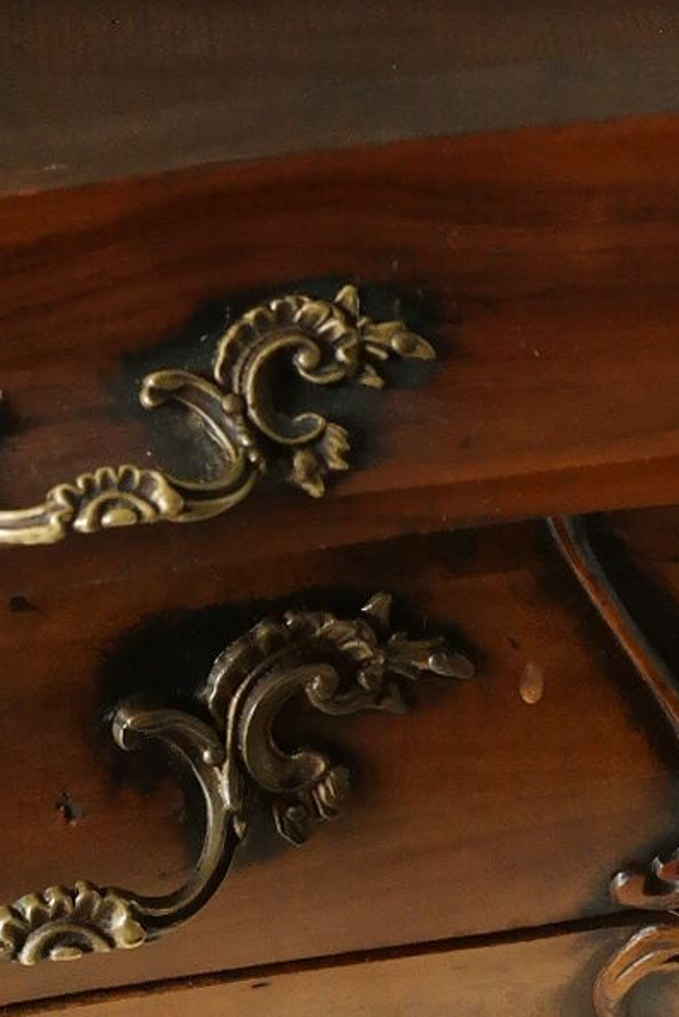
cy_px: -145
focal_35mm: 150
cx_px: -202
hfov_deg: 9.0
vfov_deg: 13.4
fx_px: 4241
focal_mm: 20
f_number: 5.6
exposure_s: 1/50
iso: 1600
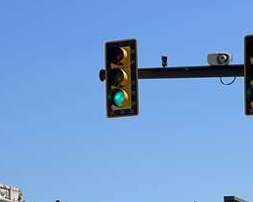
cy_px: 274
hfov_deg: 12.3
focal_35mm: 157
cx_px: 83
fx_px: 1175
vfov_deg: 9.6
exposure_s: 1/2283
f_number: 2
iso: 25
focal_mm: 6
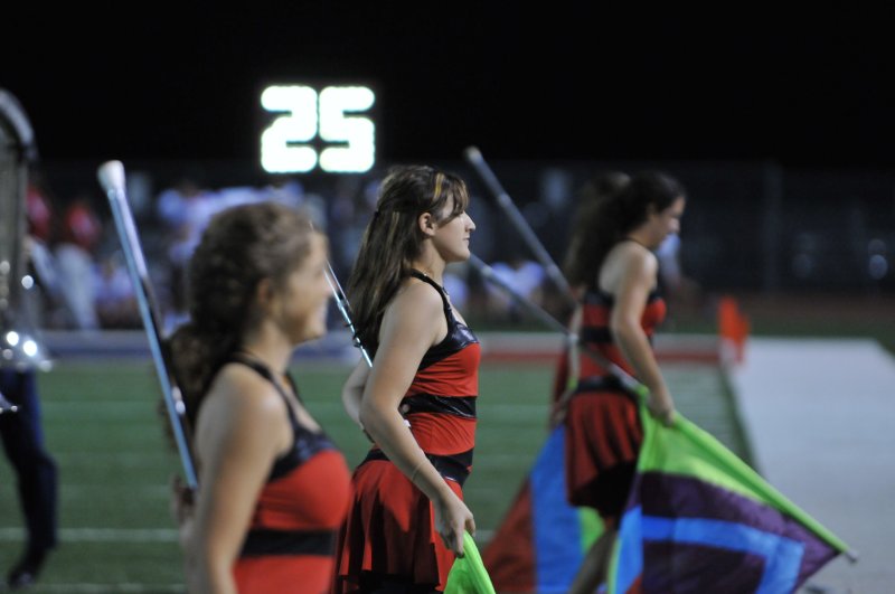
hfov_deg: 6.9
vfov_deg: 4.6
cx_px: 448
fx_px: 7448
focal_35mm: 300
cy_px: 297
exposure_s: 1/250
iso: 1600
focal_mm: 200
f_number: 2.8
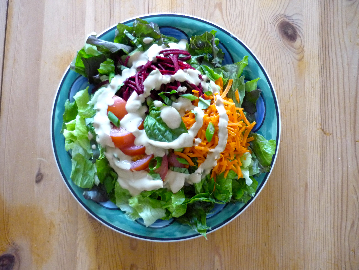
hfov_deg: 55.4
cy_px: 135
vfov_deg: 42.9
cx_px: 180
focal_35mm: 33
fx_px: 342
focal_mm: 5.5
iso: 400
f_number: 2.8
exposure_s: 1/15
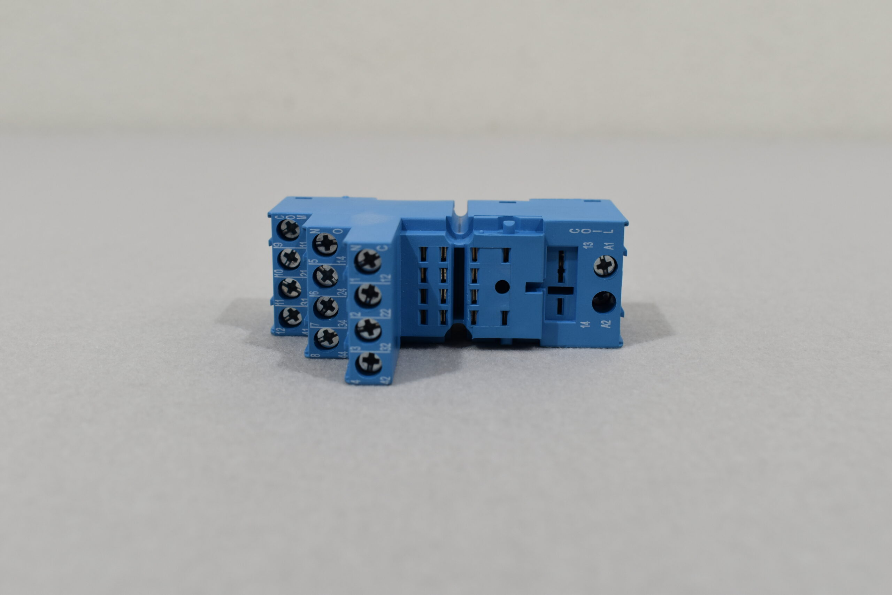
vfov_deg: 30.9
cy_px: 298
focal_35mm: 44
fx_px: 1078
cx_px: 446
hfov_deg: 45.0
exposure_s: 1/60
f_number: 7.1
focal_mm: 29
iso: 400
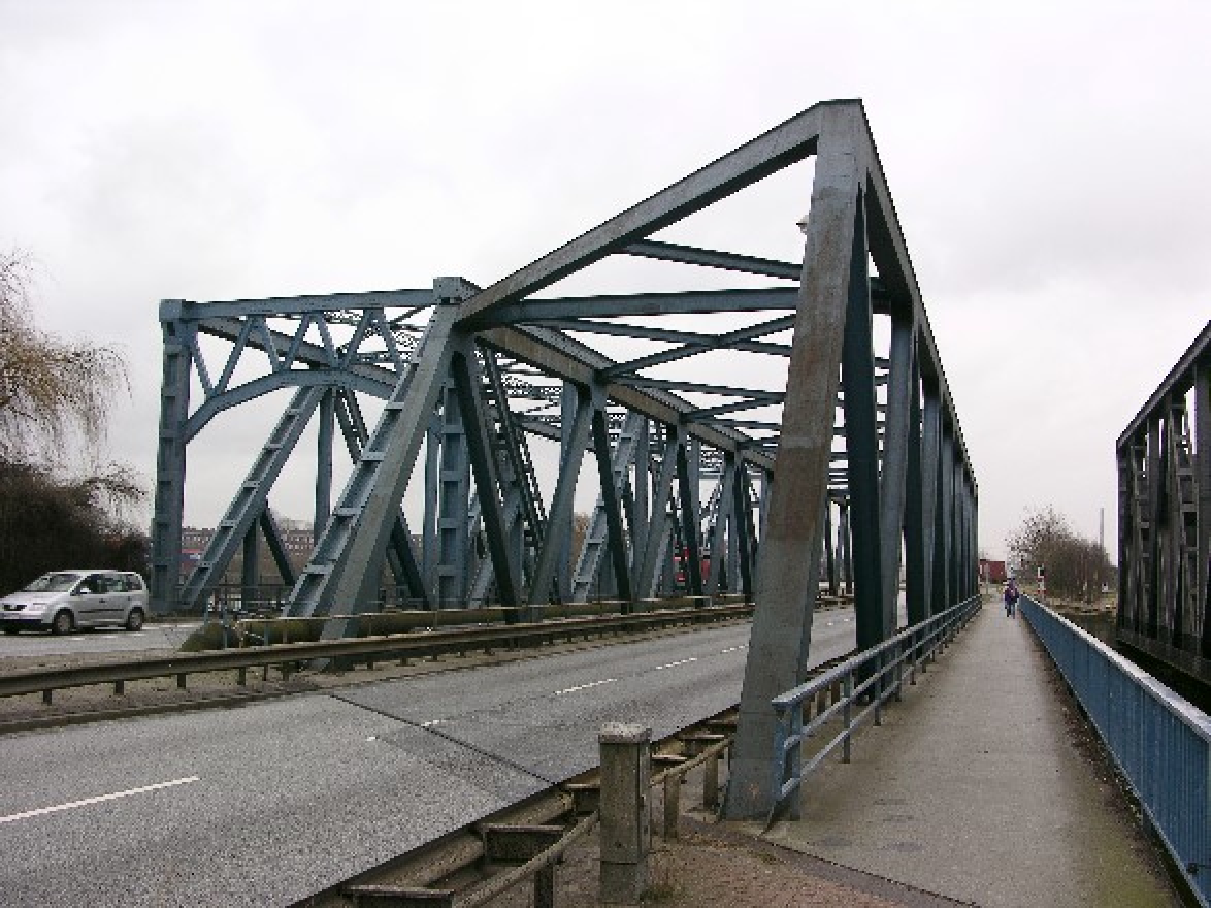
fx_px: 1224
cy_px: 454
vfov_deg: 40.7
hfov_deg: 52.6
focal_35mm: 35
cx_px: 606
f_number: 5
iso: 50
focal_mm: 8.9
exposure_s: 1/67.7
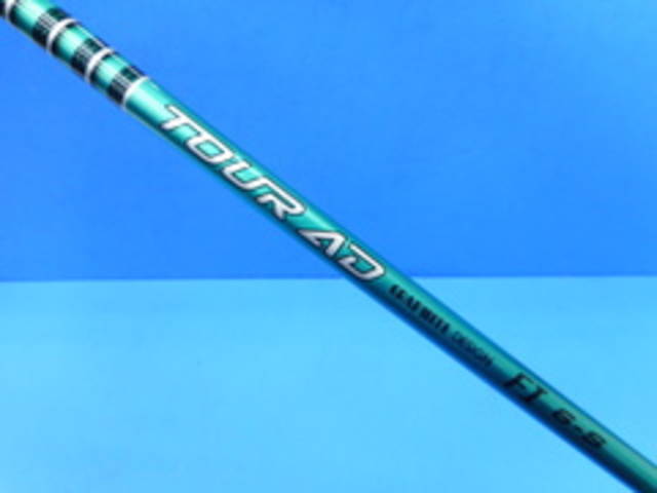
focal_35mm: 25
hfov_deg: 69.4
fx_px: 474
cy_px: 246
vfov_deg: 54.9
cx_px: 328
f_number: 3.7
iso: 180
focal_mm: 4.5
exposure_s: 1/30
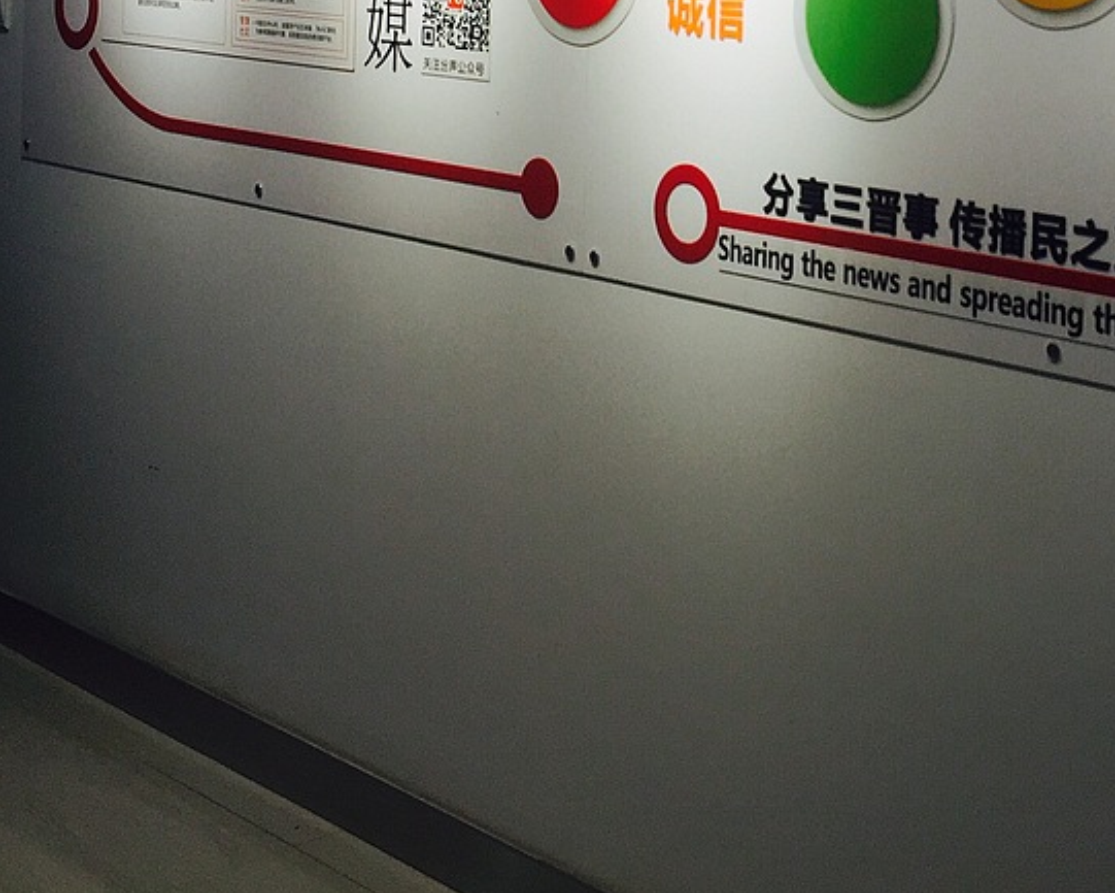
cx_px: 822
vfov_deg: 21.7
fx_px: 2211
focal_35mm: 67
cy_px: -82
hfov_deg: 27.9
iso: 32
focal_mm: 4.15
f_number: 2.2
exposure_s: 1/100
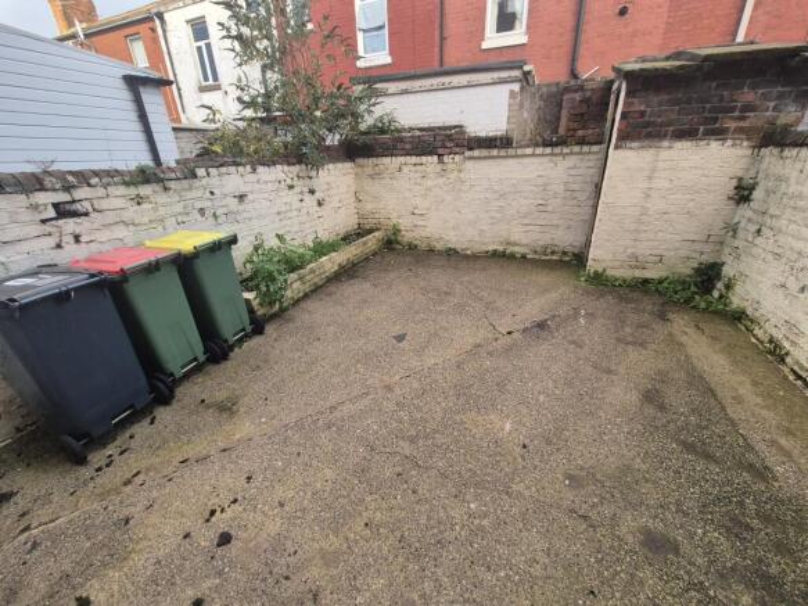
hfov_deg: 106.2
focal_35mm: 13
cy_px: 303
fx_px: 303
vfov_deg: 89.9
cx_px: 404
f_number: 2.2
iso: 100
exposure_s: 1/50
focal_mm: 2.2
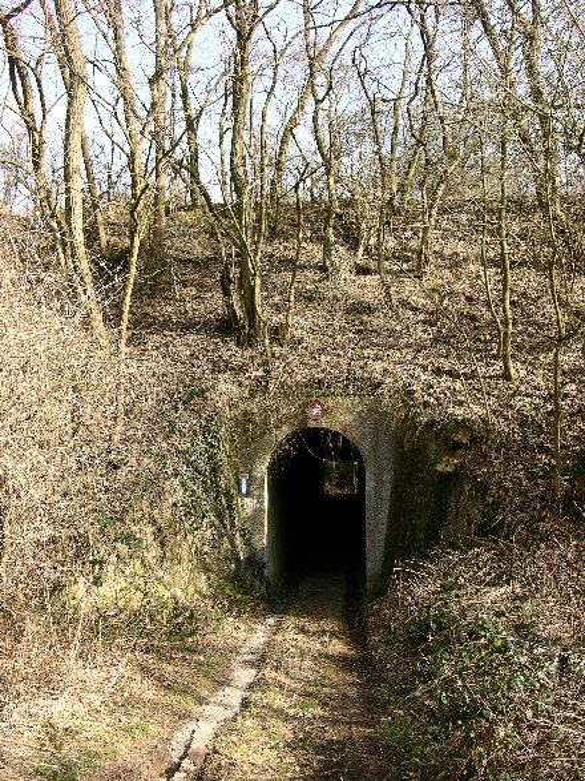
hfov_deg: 40.7
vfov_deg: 52.6
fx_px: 789
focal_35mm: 35
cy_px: 390
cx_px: 292
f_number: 5.6
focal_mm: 8.9
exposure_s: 1/67.1
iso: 50
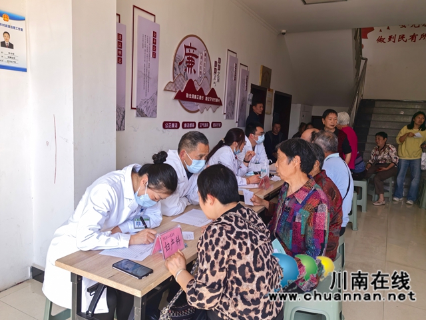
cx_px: 213
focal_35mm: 27
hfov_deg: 65.3
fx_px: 332
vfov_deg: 51.4
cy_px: 160
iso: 50
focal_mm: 5.52
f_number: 1.9
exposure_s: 1/315
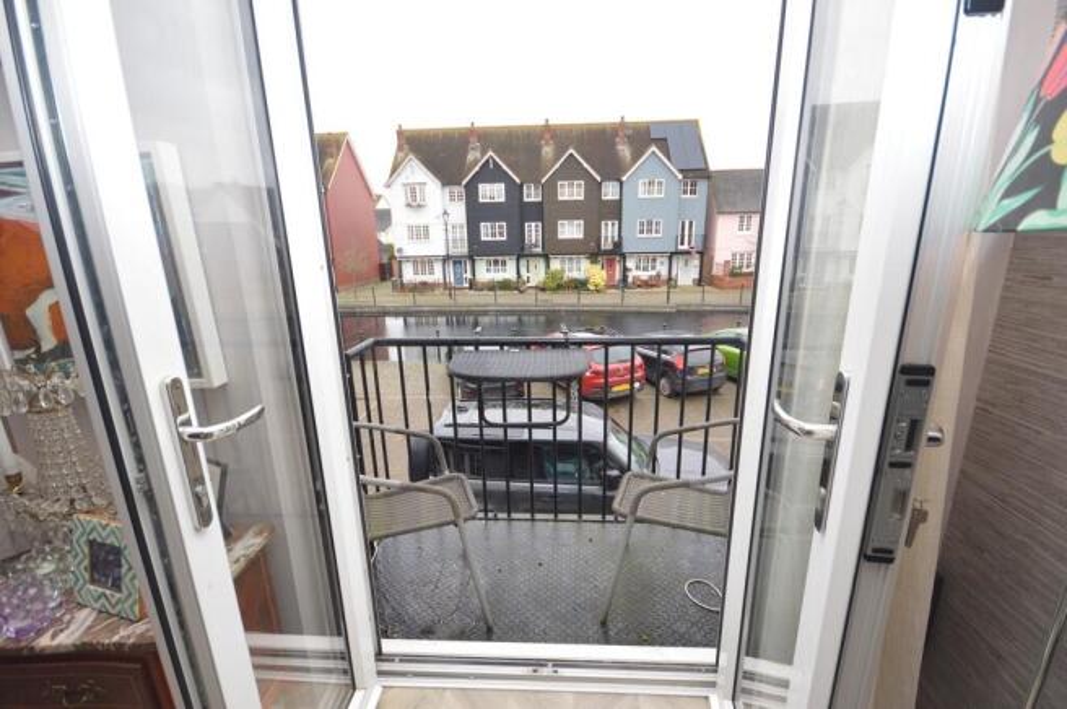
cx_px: 534
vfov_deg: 77.2
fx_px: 444
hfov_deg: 100.4
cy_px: 354
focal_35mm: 15
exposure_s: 1/125
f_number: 5.6
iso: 400
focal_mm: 10
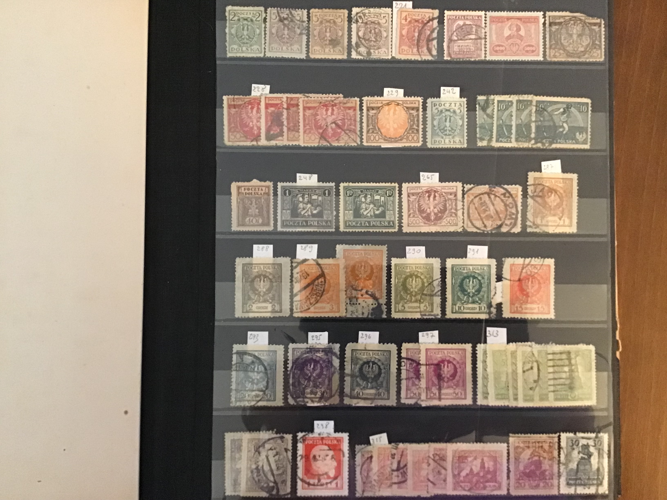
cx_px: 334
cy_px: 250
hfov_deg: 58.4
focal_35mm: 31
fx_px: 597
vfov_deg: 45.4
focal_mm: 3.3
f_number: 2.4
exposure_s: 1/17
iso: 500
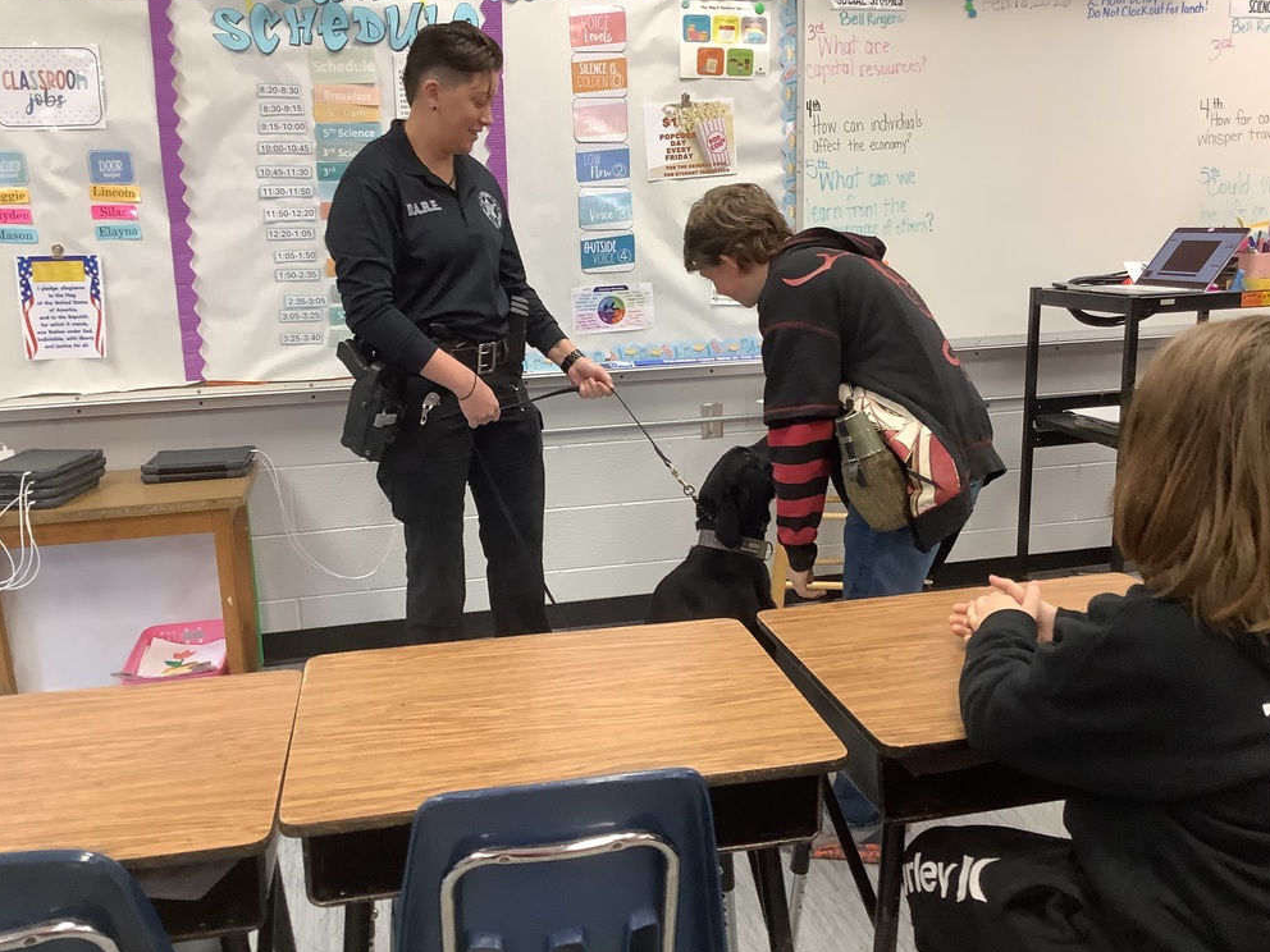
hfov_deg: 56.8
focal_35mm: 32
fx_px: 1174
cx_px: 632
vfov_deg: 44.2
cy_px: 473
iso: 160
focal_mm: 3.3
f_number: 2.4
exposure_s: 1/60
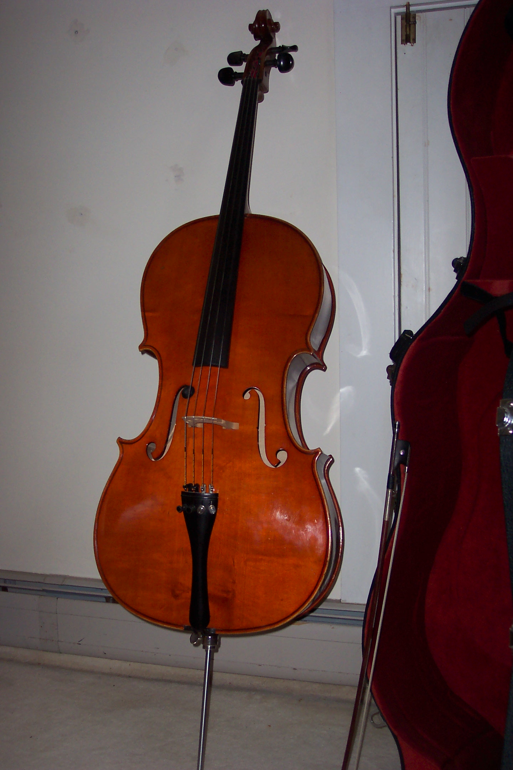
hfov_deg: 35.1
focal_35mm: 38
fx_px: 812
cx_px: 256
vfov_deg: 50.7
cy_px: 385
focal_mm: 8
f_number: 2.8
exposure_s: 1/30
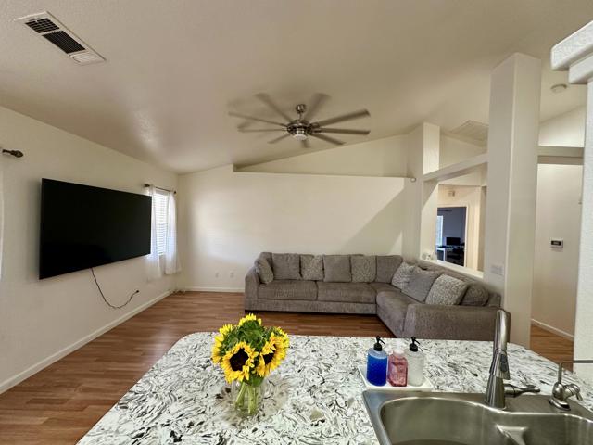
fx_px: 240
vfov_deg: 85.7
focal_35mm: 14
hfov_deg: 102.1
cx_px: 296
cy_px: 222
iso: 200
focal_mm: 2.22
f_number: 2.2
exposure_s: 1/60
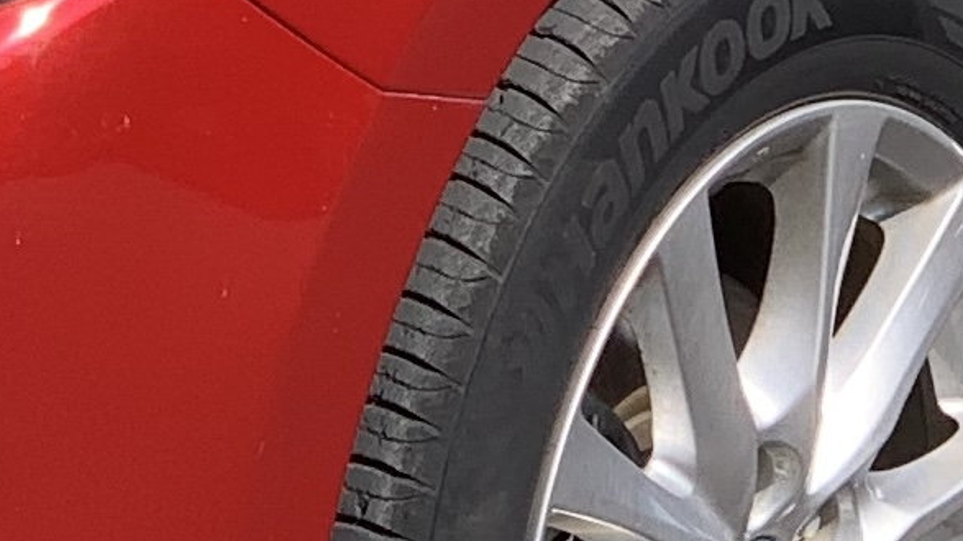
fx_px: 9932
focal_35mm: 389
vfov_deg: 3.1
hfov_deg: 5.5
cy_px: -231
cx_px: 185
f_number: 2.4
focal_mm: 6
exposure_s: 1/480
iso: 16
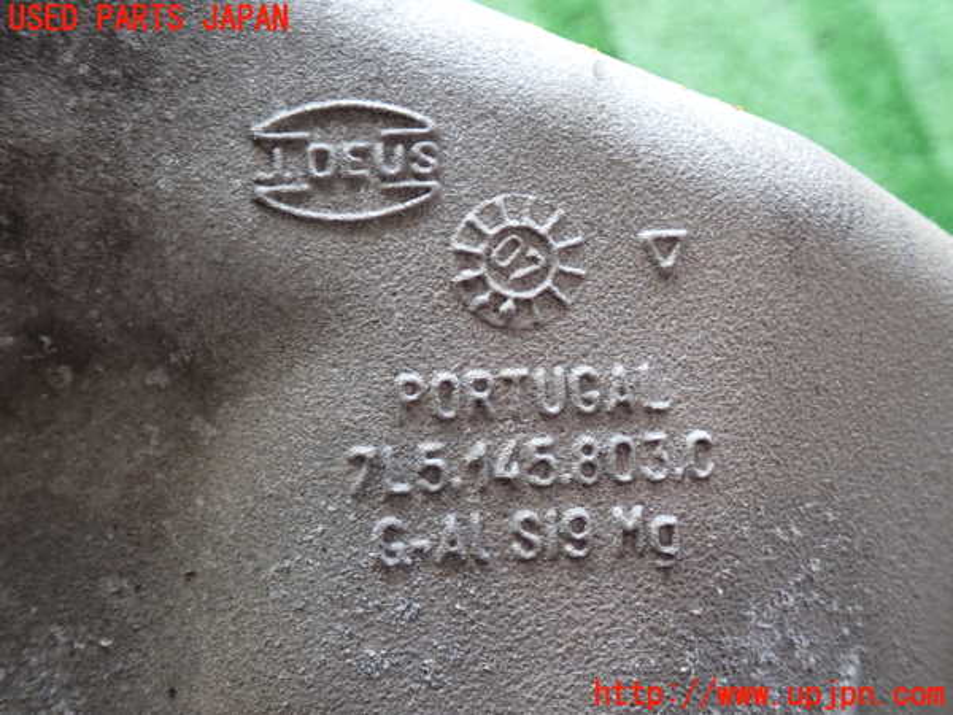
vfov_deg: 39.7
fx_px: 991
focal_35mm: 36
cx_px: 476
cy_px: 358
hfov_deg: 51.4
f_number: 2.5
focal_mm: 6.37
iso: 200
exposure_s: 1/40
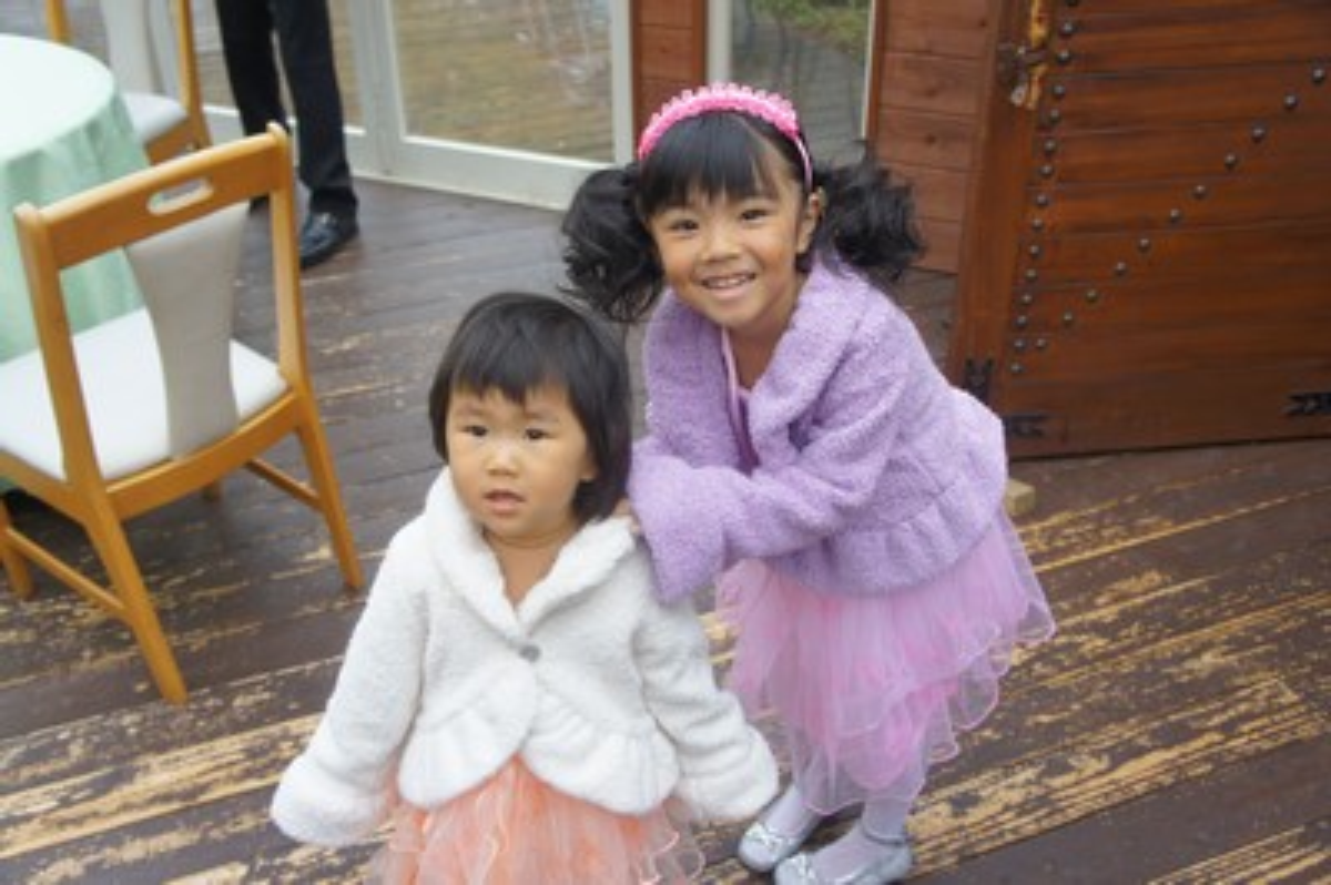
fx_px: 1219
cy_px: 442
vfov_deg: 39.9
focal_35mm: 33
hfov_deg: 57.3
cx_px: 666
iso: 200
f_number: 4
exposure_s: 1/80
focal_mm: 22
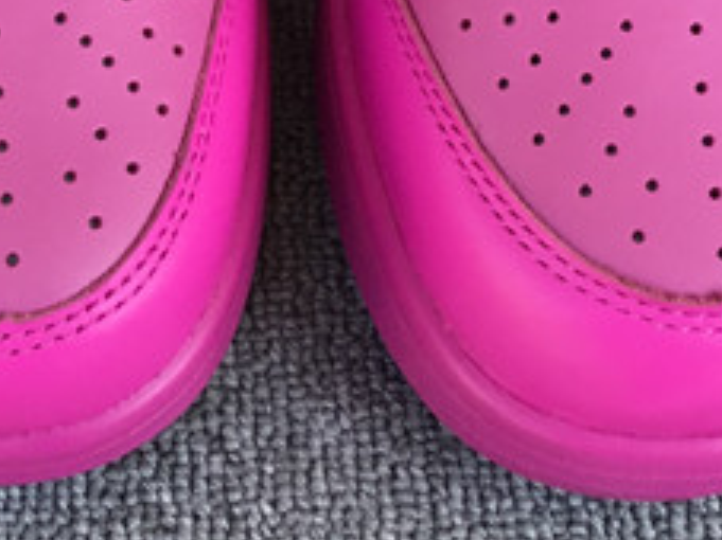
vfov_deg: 11.1
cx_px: 184
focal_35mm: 123
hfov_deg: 16.0
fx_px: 2564
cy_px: -459
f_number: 2.4
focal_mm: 3.3
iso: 25
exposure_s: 1/104
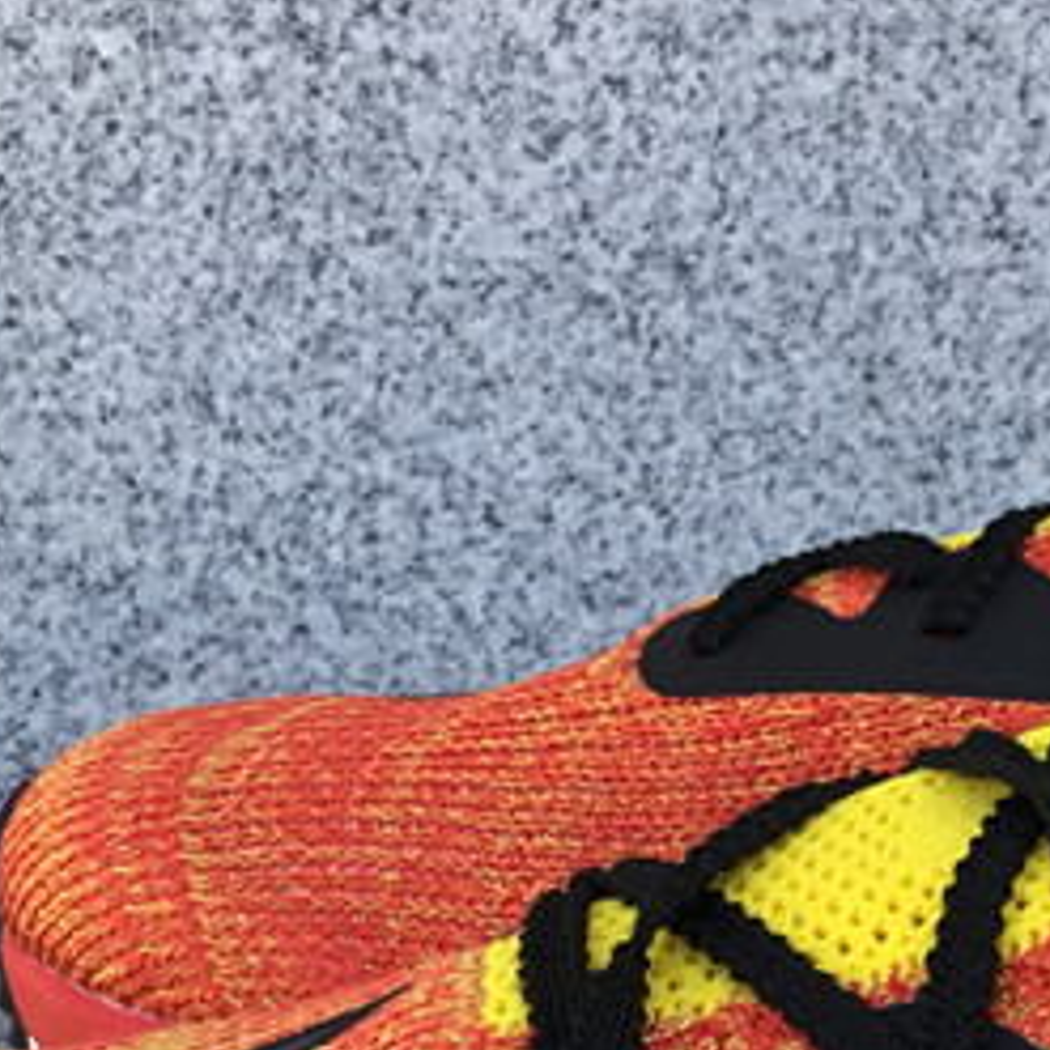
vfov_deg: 16.5
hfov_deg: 16.7
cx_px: 1237
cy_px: 1350
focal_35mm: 100
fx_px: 3432
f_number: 2.4
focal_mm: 3.3
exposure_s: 1/231
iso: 25
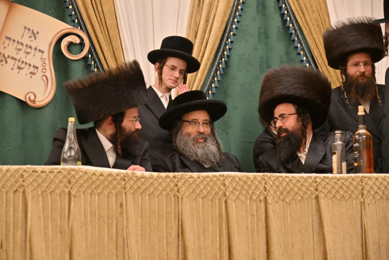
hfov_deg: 27.0
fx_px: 810
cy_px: 130
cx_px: 194
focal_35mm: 75
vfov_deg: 18.2
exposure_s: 1/320
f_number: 4
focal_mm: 75
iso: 500
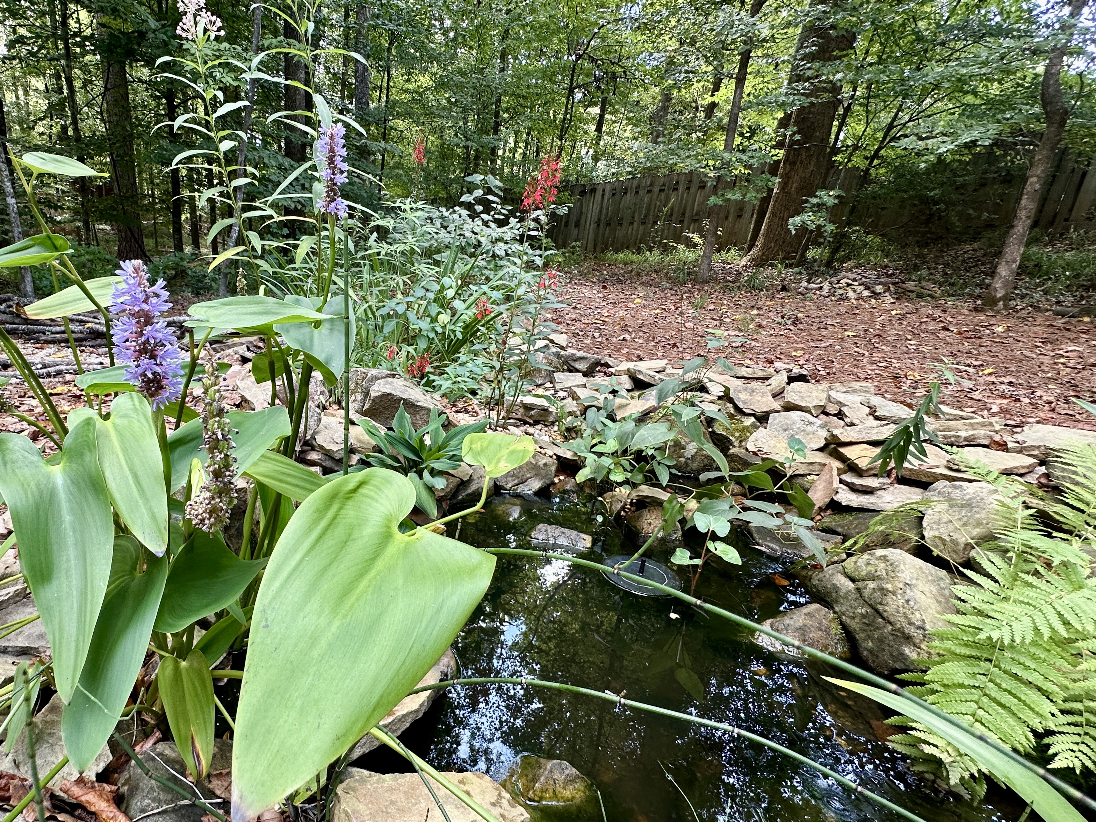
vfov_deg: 71.6
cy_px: 431
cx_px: 402
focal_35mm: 18
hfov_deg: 85.8
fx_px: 570
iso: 100
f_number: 2.2
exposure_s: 1/99
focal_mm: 2.22
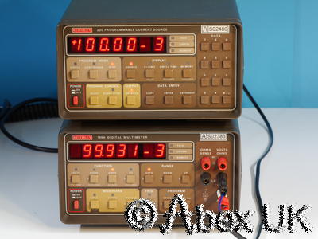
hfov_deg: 15.2
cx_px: 159
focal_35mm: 130
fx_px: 1194
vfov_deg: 11.4
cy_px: 120
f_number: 8
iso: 200
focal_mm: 65
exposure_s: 1/2
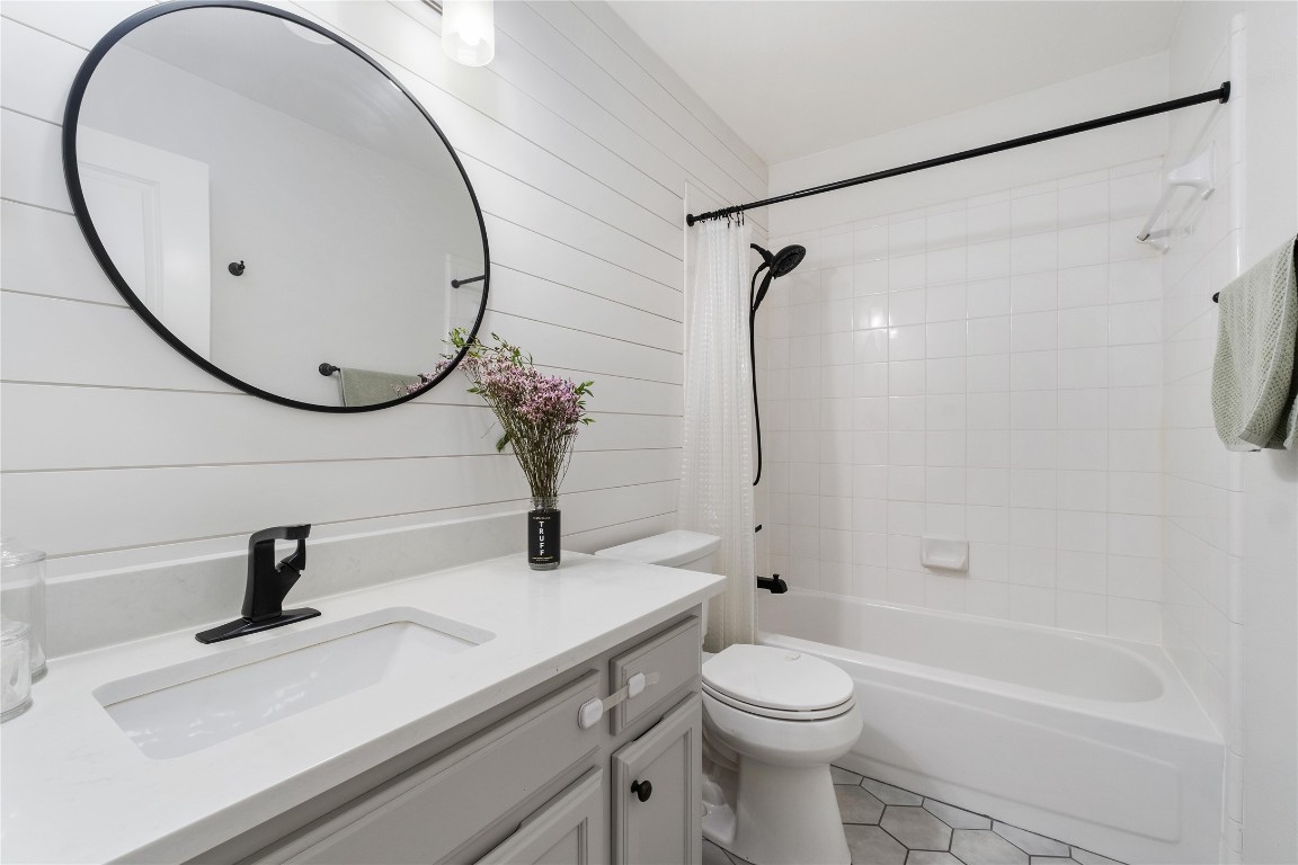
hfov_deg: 100.4
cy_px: 432
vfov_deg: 77.3
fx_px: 541
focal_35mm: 15
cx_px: 649
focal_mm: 10
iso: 400
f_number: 8
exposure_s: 1
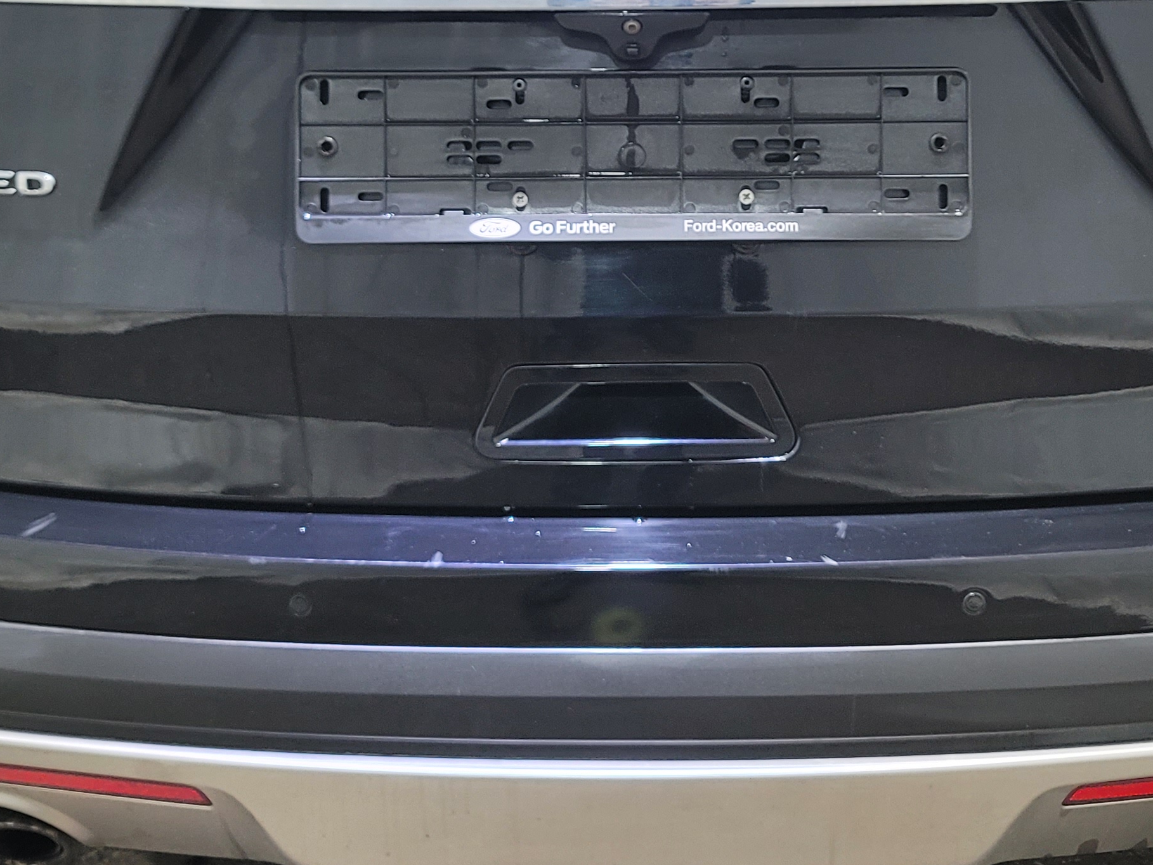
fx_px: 1832
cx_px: 611
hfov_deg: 34.9
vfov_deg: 25.9
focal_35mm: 55
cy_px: 115
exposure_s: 1/120
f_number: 1.8
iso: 160
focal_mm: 7
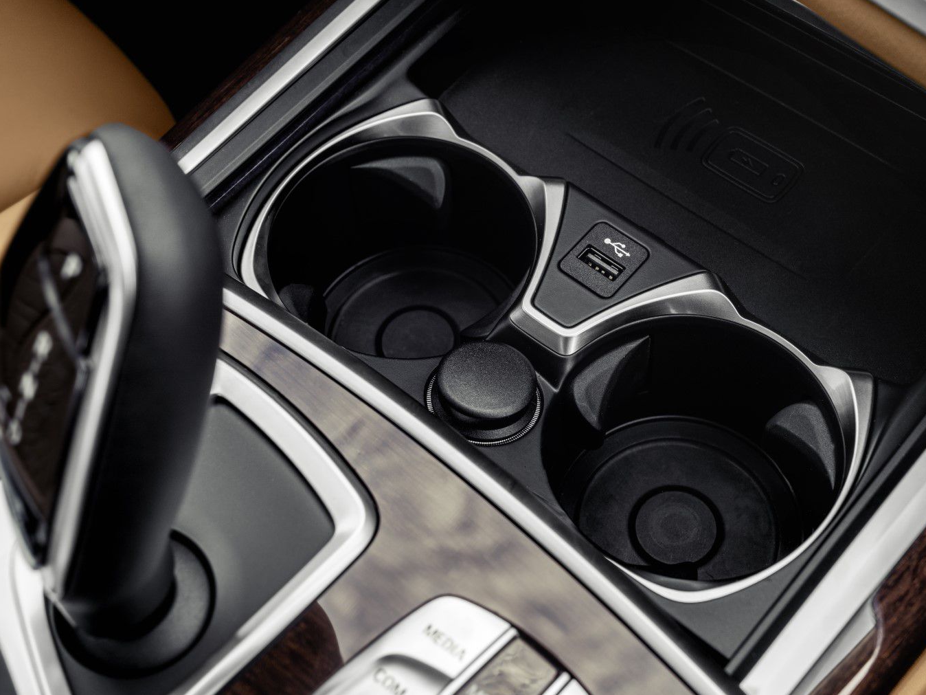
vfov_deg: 28.0
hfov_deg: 36.8
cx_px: 422
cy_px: 337
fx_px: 1391
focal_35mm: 52
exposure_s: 1/30
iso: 400
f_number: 8
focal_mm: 45
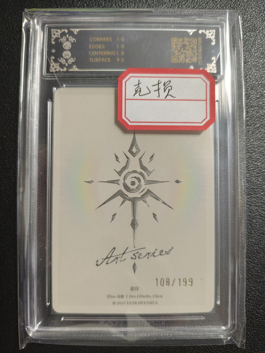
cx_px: 132
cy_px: 176
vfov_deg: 67.3
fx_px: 265
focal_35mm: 26
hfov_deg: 53.1
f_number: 1.5
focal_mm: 4.94
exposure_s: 1/100
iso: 640
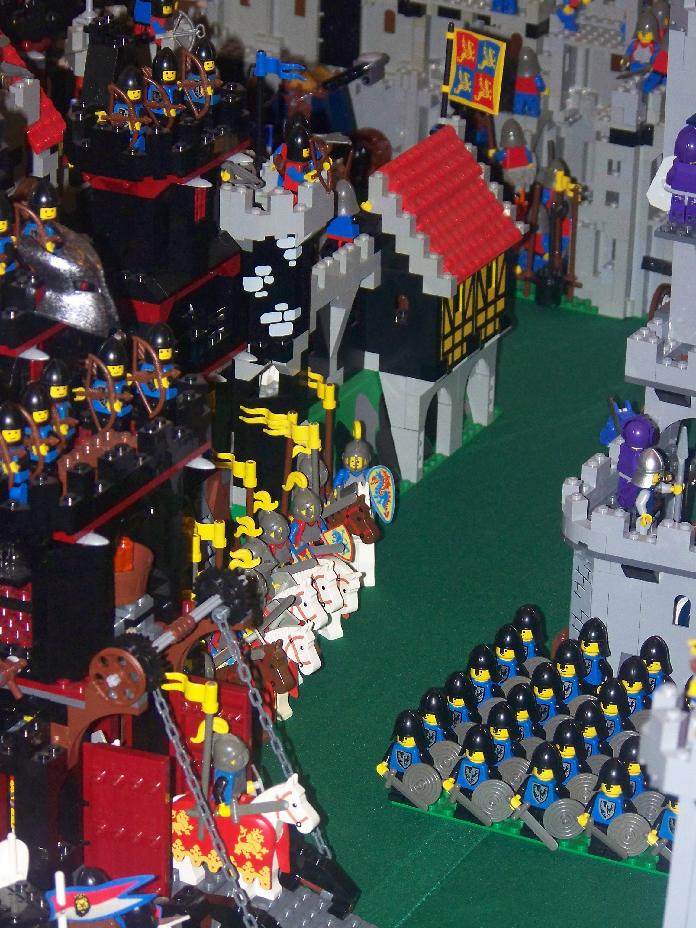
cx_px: 348
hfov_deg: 10.0
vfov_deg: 13.3
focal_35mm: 148
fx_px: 3968
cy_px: 464
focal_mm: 24
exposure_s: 1/40
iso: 200
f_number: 3.2
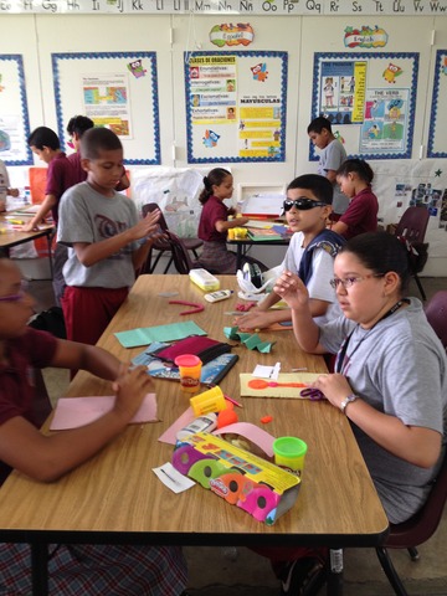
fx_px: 603
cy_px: 298
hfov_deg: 40.7
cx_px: 224
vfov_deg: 52.6
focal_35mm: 35
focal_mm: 4.28
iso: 64
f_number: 2.4
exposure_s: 1/24
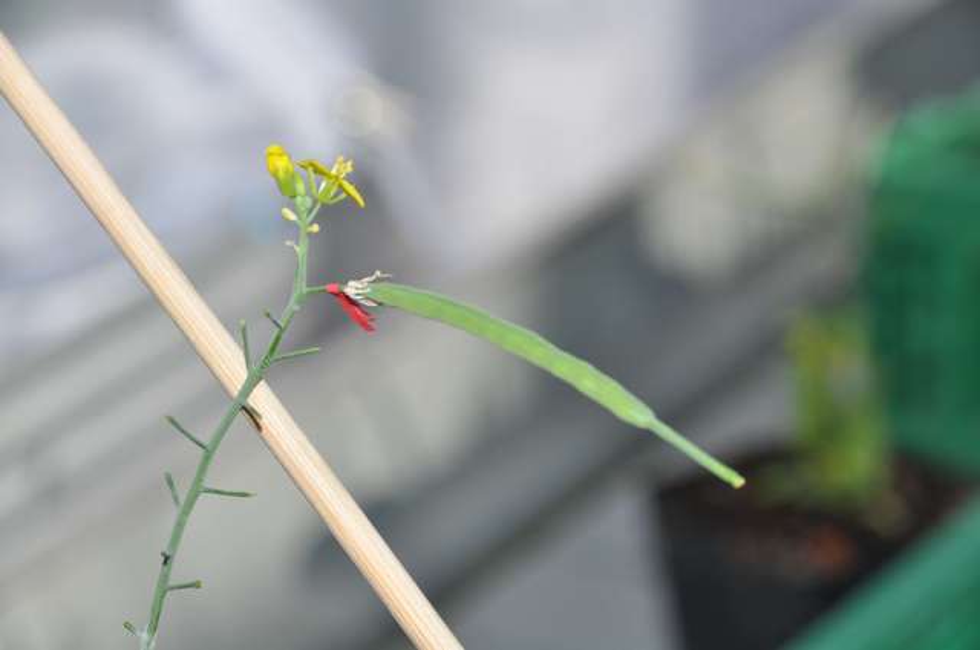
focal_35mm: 202
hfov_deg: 10.2
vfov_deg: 6.8
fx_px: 5505
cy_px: 325
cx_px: 490
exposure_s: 1/200
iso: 200
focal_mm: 135
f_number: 13
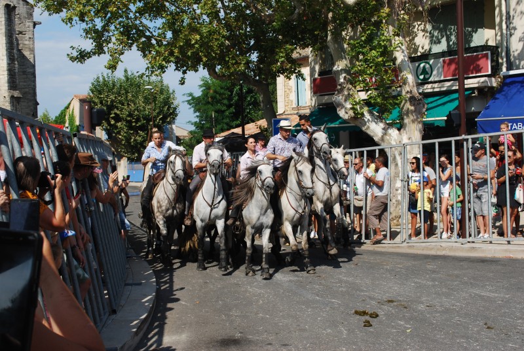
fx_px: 656
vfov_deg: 30.0
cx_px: 262
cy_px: 176
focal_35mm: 45
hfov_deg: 43.5
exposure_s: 1/250
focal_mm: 30
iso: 100
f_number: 8
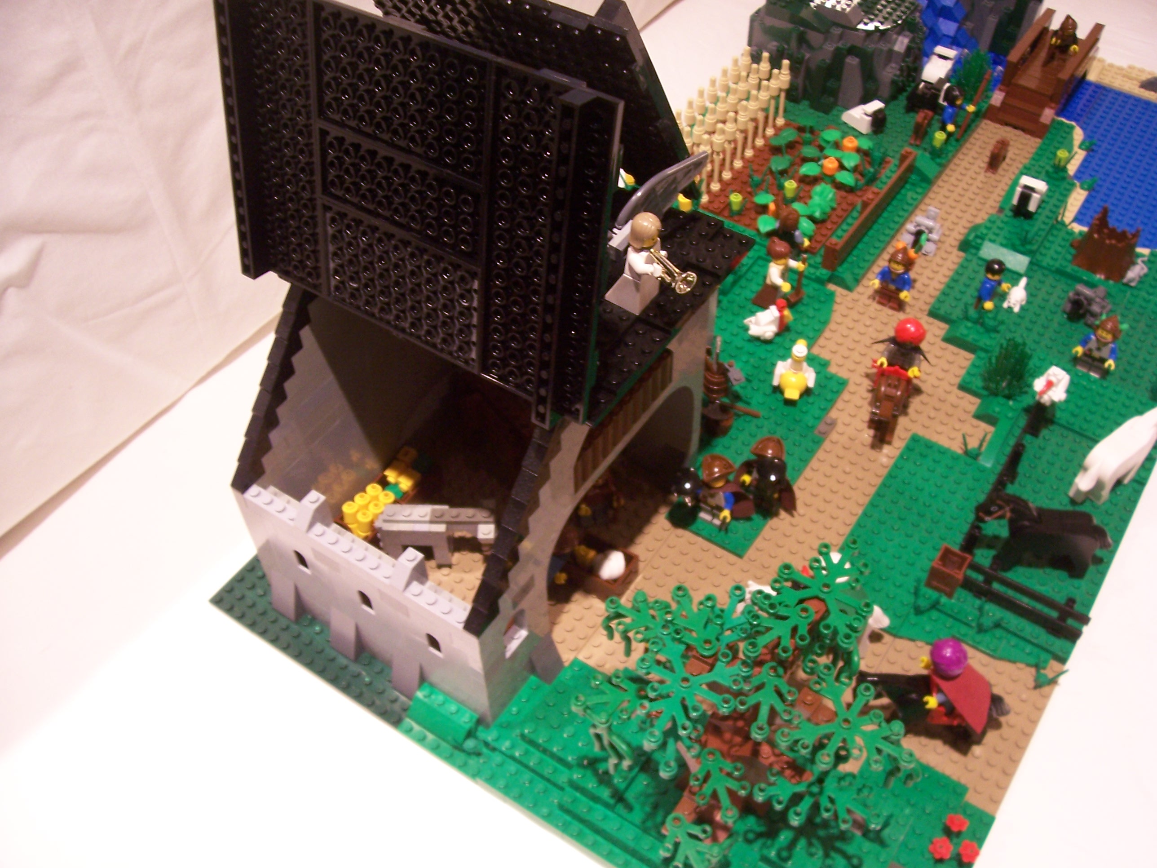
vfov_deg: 41.8
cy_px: 434
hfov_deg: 54.0
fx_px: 1136
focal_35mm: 34
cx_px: 578
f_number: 2.7
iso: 160
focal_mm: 5.6
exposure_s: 1/20
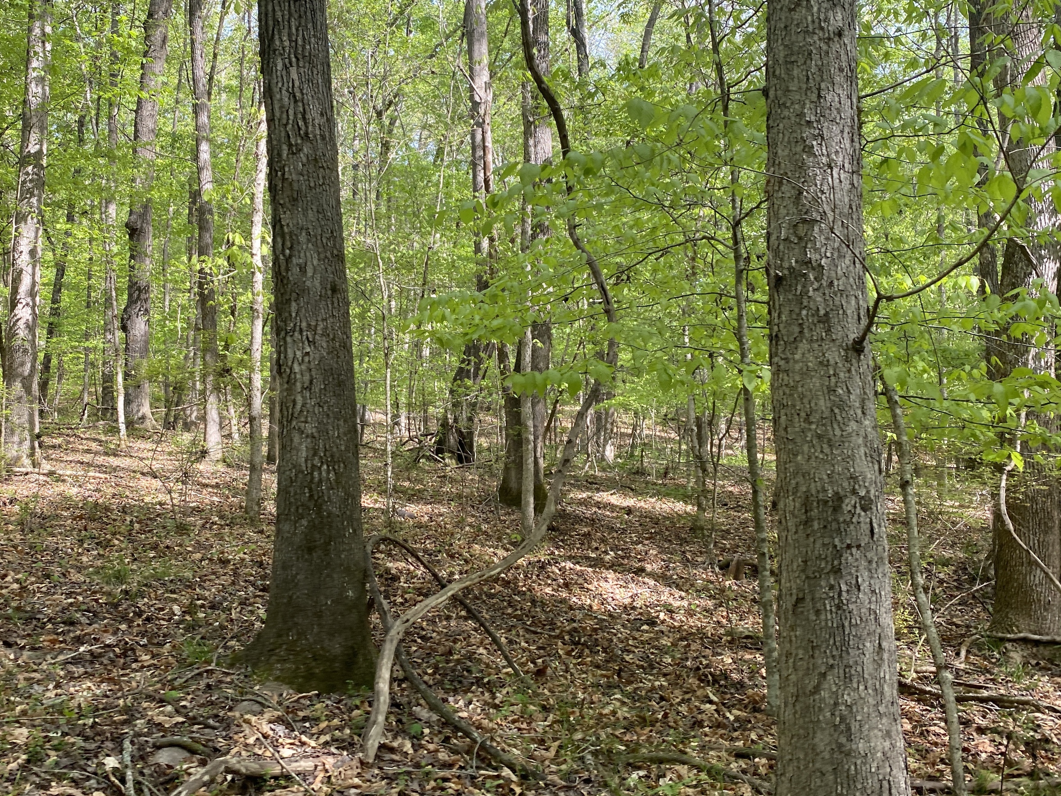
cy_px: 379
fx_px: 1042
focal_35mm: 34
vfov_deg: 41.8
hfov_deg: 53.8
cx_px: 454
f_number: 1.8
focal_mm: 4.25
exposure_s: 1/192
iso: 32
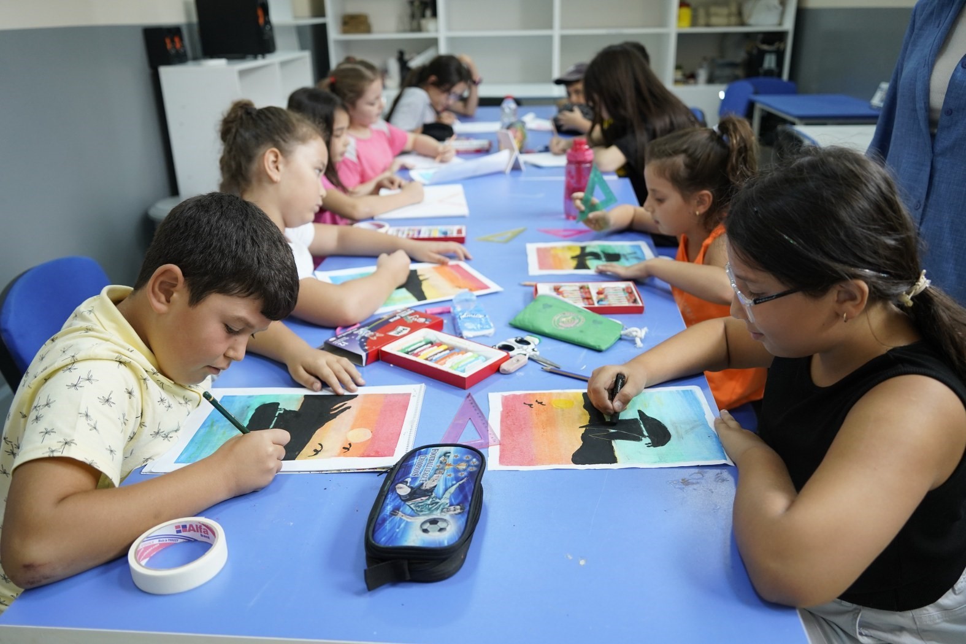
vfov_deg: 46.4
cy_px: 322
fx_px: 751
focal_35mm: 28
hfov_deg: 65.5
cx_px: 483
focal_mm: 28
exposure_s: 1/160
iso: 1600
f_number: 3.2
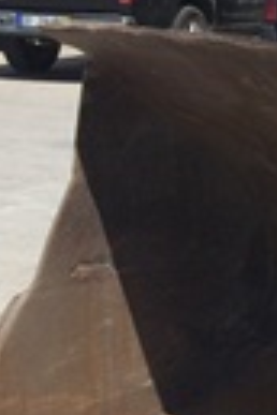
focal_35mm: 150
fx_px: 1731
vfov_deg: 13.7
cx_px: 873
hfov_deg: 7.8
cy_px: 177
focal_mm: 4.15
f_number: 2.2
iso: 32
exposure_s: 1/3425
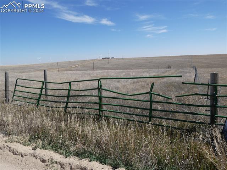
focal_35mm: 24
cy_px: 85
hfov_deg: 71.6
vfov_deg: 56.8
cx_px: 114
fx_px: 157
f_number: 4
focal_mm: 4.3
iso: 80
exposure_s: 1/1000
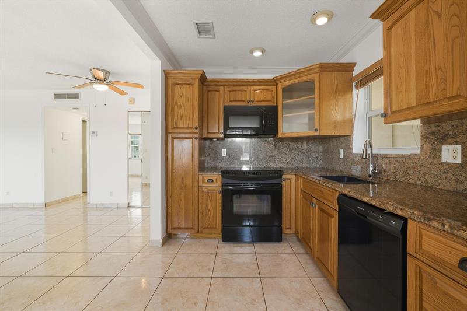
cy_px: 156
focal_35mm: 15
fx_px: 195
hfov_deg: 100.4
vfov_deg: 77.3
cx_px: 234
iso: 200
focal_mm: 15
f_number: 9
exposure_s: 1/6
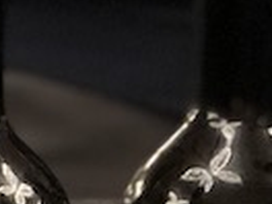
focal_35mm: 388
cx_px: -513
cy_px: 349
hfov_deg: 4.9
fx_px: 3049
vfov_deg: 3.8
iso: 125
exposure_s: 1/33
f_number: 2.8
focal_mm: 6.6
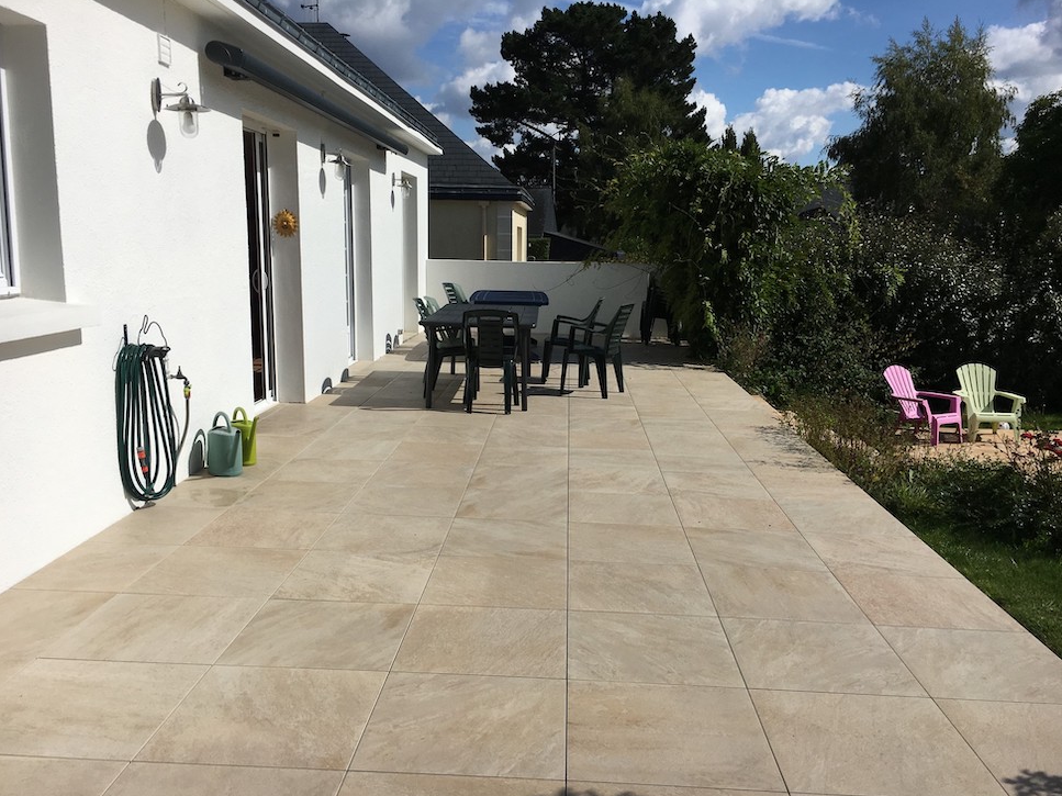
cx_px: 530
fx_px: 920
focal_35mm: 30
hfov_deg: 60.0
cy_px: 408
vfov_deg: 46.8
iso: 25
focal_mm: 4.15
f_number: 2.2
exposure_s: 1/5917
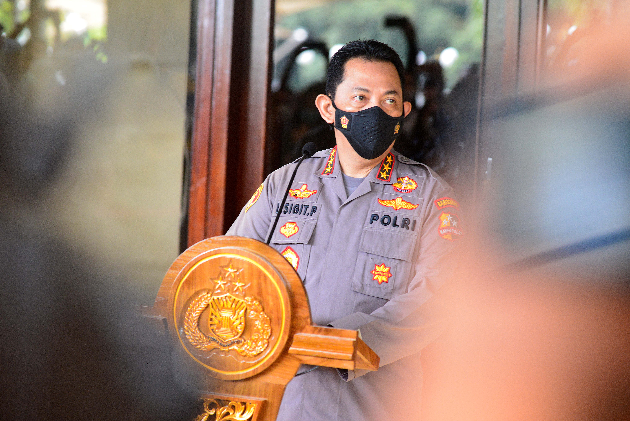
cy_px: 210
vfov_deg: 10.2
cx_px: 315
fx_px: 2363
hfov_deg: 15.2
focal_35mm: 135
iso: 3200
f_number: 5
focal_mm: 135
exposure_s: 1/160
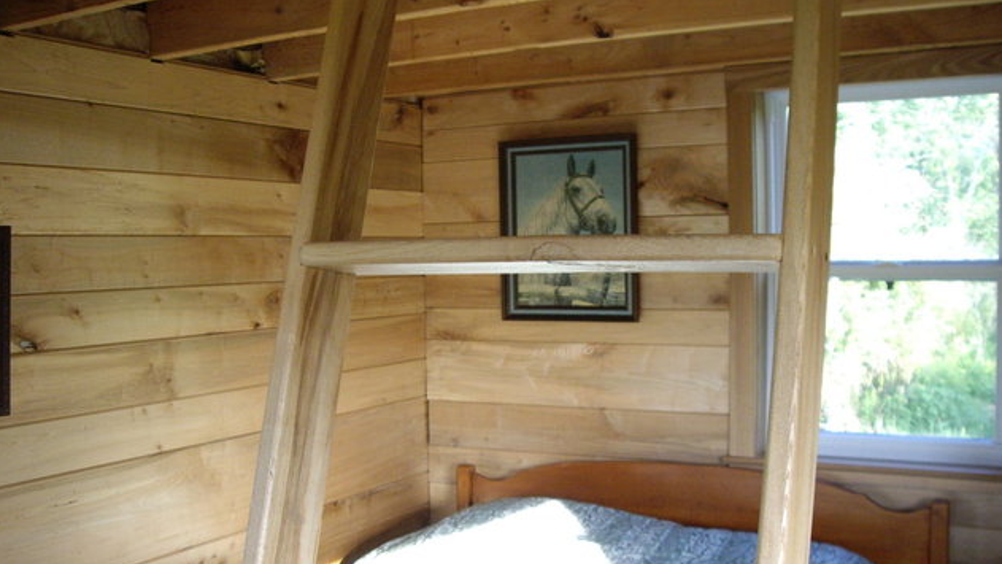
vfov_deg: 28.3
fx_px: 1116
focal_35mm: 42
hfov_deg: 48.4
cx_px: 503
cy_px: 342
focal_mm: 6.2
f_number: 2.7
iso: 200
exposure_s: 1/60
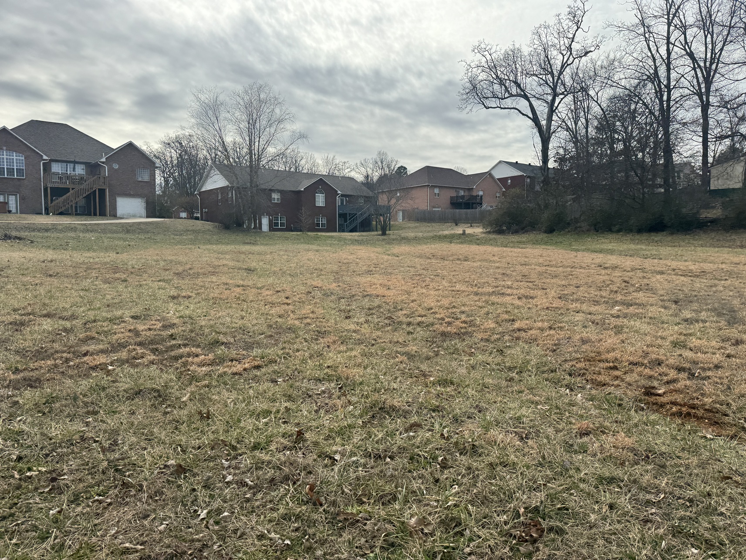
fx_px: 517
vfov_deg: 56.8
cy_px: 280
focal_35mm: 24
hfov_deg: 71.6
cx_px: 373
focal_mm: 6.76
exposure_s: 1/4310
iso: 80
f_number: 1.78
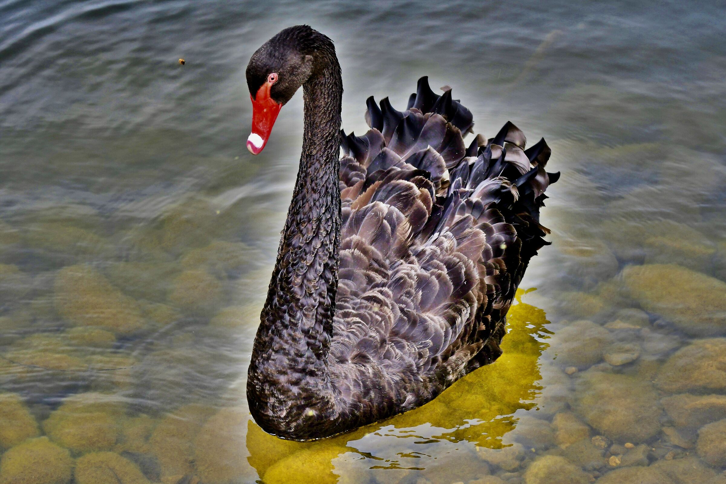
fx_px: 2722
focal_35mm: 135
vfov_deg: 10.2
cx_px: 363
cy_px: 242
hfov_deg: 15.2
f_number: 7.1
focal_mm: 90
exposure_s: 1/200
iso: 400
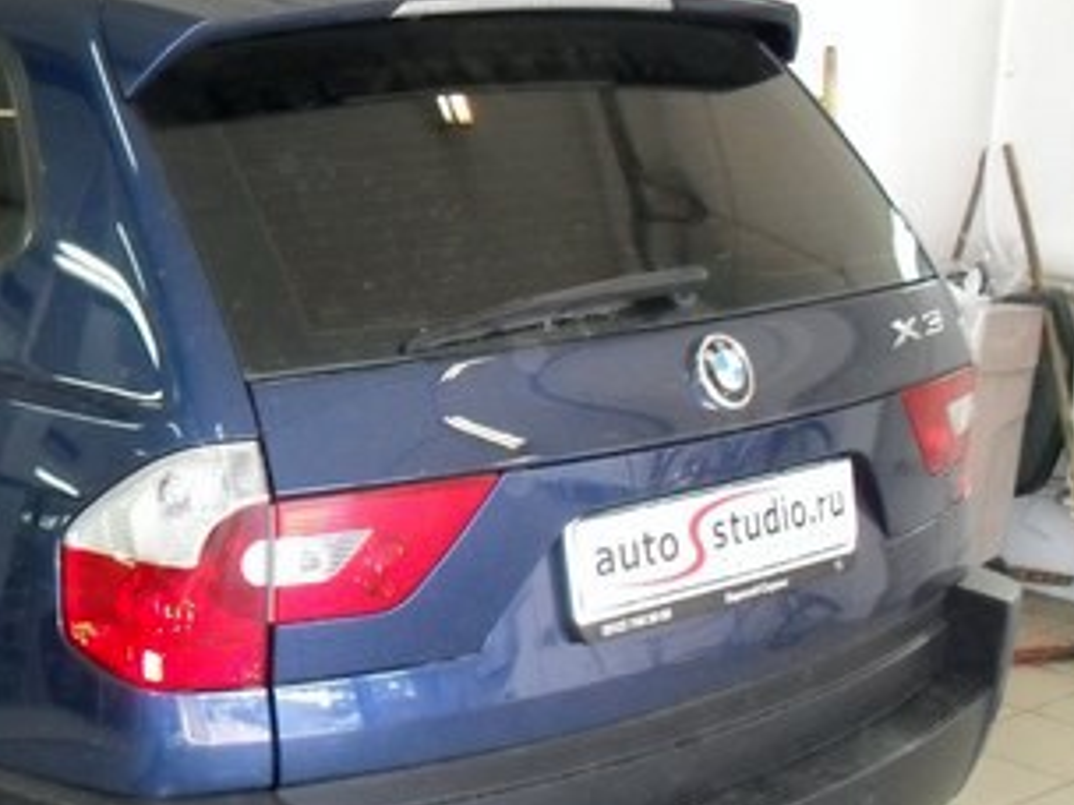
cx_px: 39
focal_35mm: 69
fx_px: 2141
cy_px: 537
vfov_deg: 21.2
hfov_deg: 26.8
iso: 320
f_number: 3.2
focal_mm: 6.3
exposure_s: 1/45
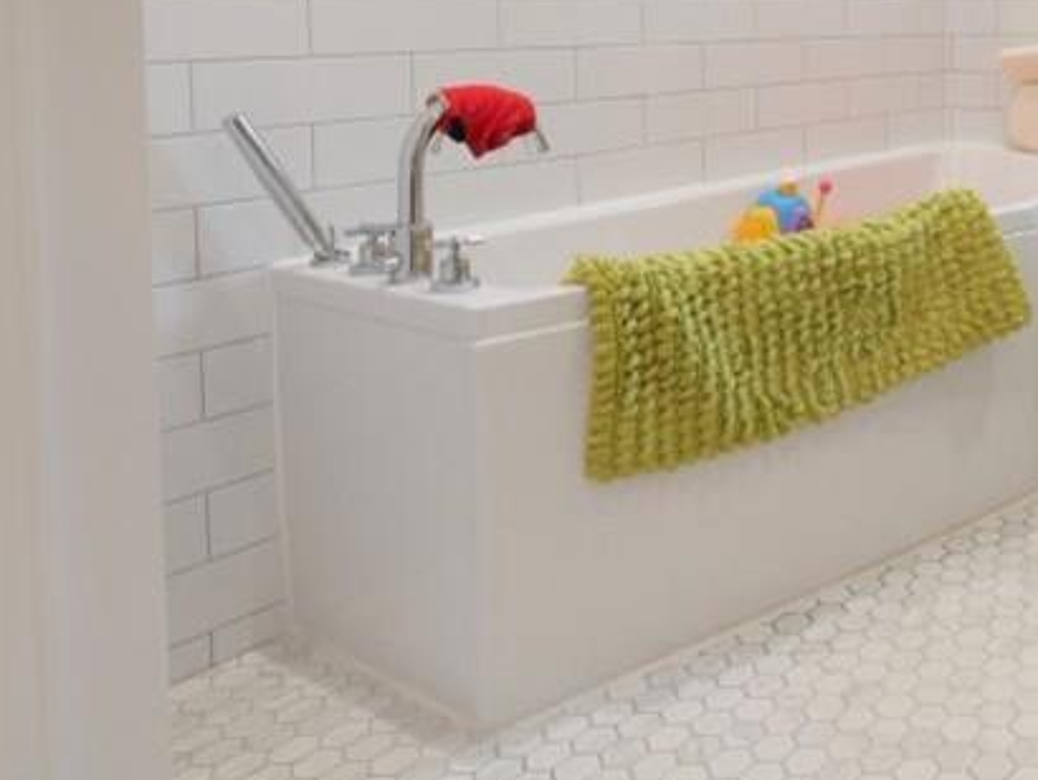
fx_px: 1050
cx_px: 1124
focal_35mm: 35
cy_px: 70
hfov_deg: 42.3
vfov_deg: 37.9
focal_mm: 7
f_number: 4
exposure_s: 1/60
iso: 400
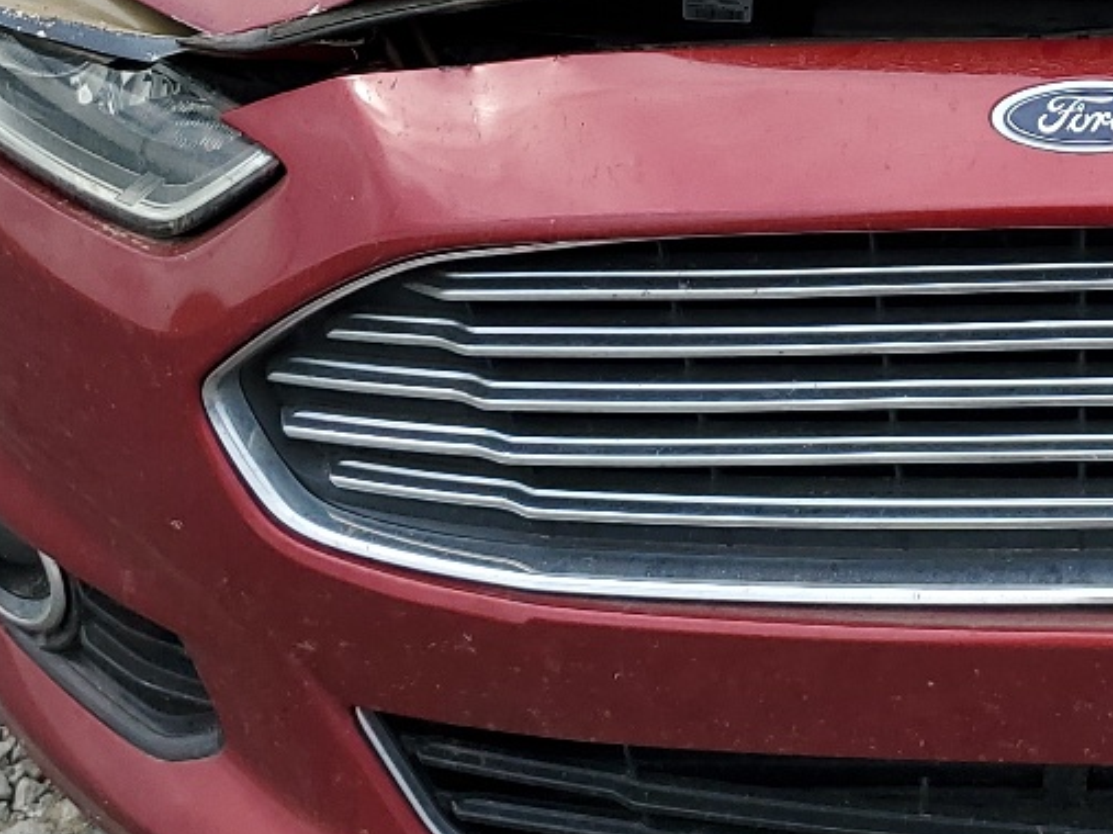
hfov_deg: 22.8
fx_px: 2636
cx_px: 1153
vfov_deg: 17.6
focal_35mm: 82
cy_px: 37
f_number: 1.5
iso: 50
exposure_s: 1/2000
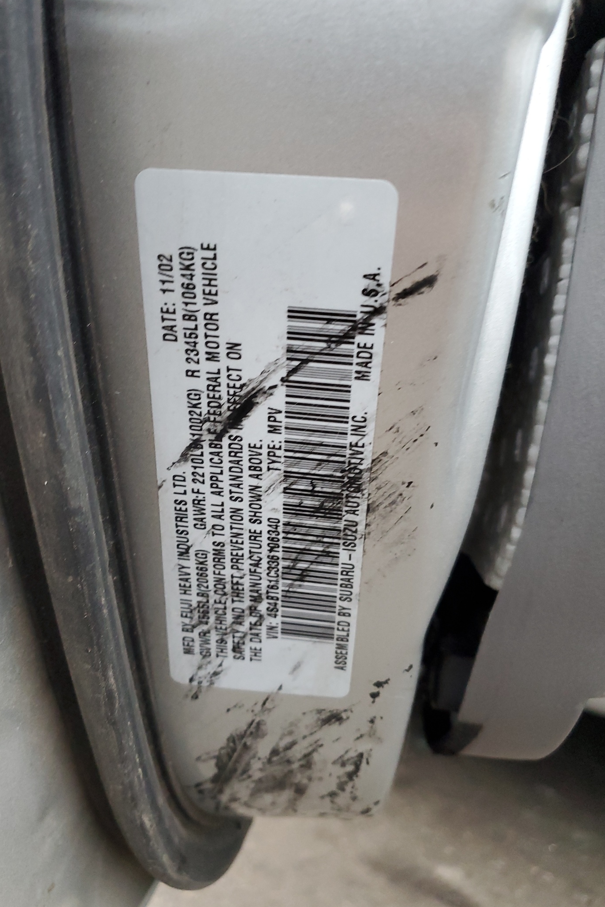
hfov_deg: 46.3
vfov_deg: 65.5
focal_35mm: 28
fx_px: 706
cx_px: 270
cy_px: 443
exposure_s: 1/60.2
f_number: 1.5
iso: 218
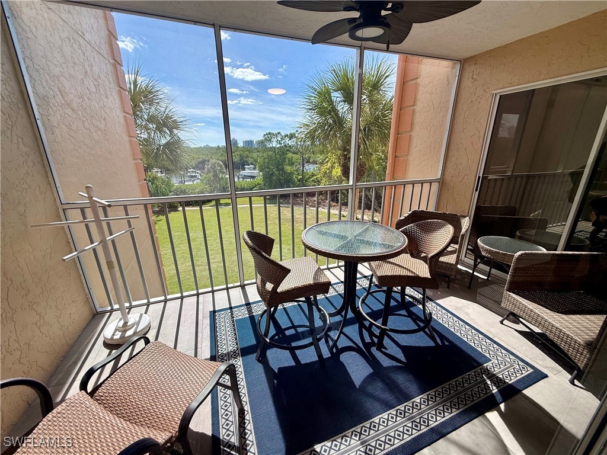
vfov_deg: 85.7
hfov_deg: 102.1
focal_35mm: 14
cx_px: 304
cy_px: 228
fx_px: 245
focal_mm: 2.22
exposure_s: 1/123
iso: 50
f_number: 2.2
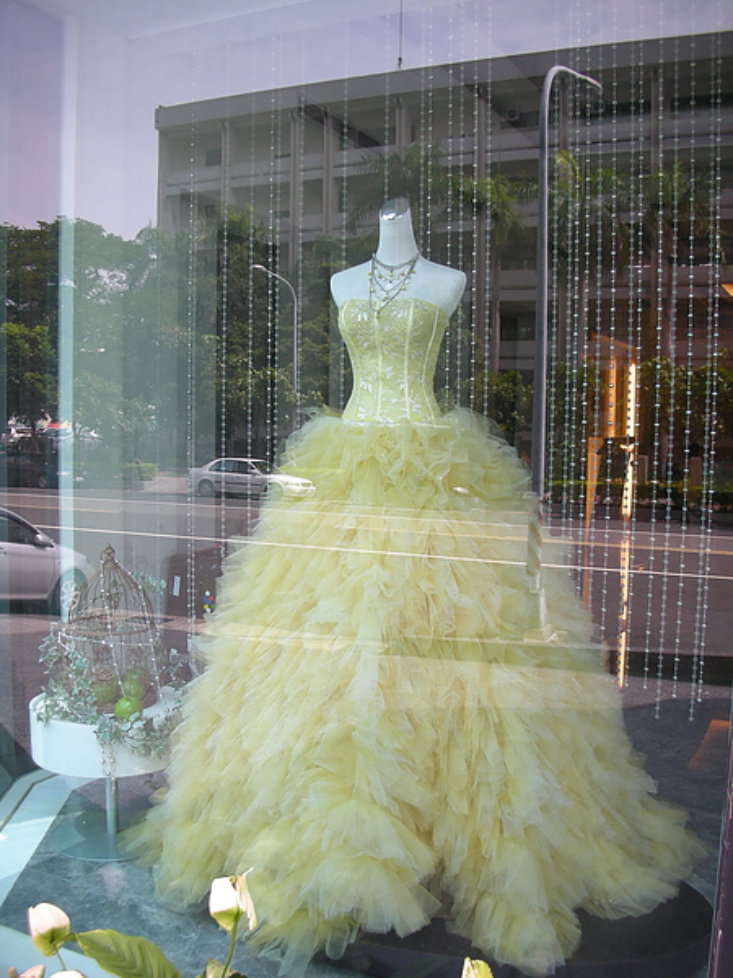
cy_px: 489
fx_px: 988
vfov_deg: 52.6
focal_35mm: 35
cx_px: 366
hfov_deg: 40.7
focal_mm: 5.8
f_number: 2.8
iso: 56
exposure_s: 1/124
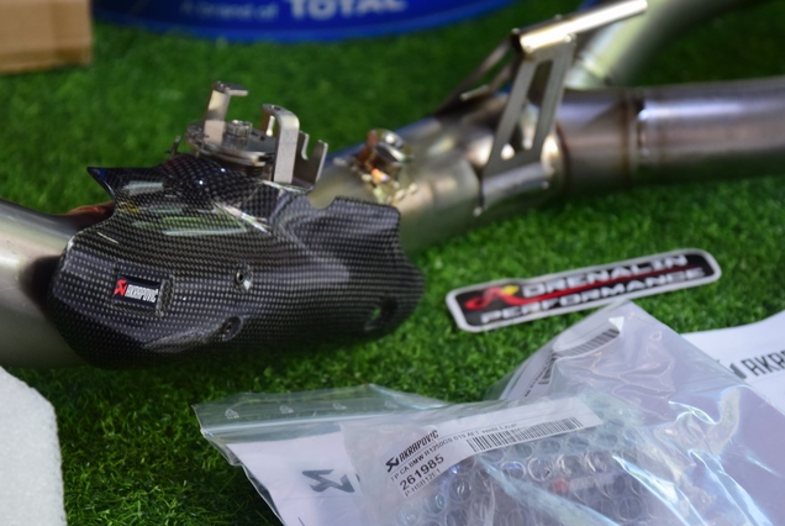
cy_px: 276
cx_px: 341
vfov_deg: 10.4
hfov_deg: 15.5
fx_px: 2882
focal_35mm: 132
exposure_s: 1/50
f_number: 4
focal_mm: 70
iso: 800
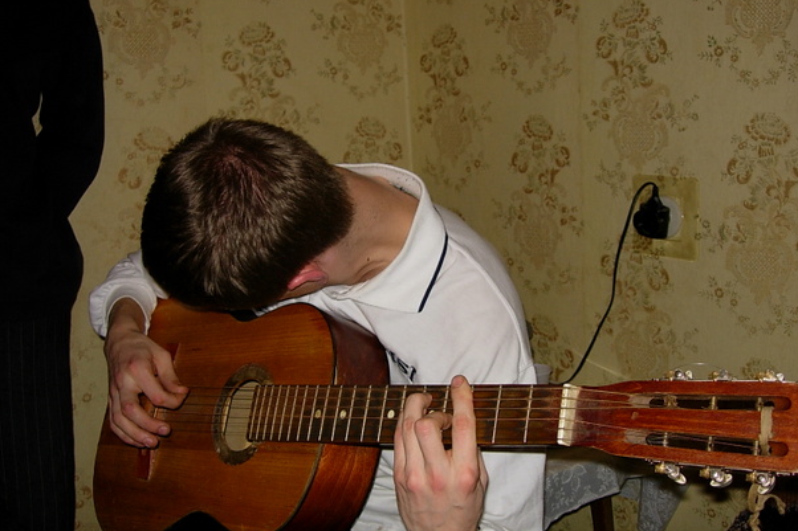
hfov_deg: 46.4
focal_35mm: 42
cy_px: 291
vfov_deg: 31.9
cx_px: 422
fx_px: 931
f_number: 2.8
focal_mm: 7.8
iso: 79
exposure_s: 1/64
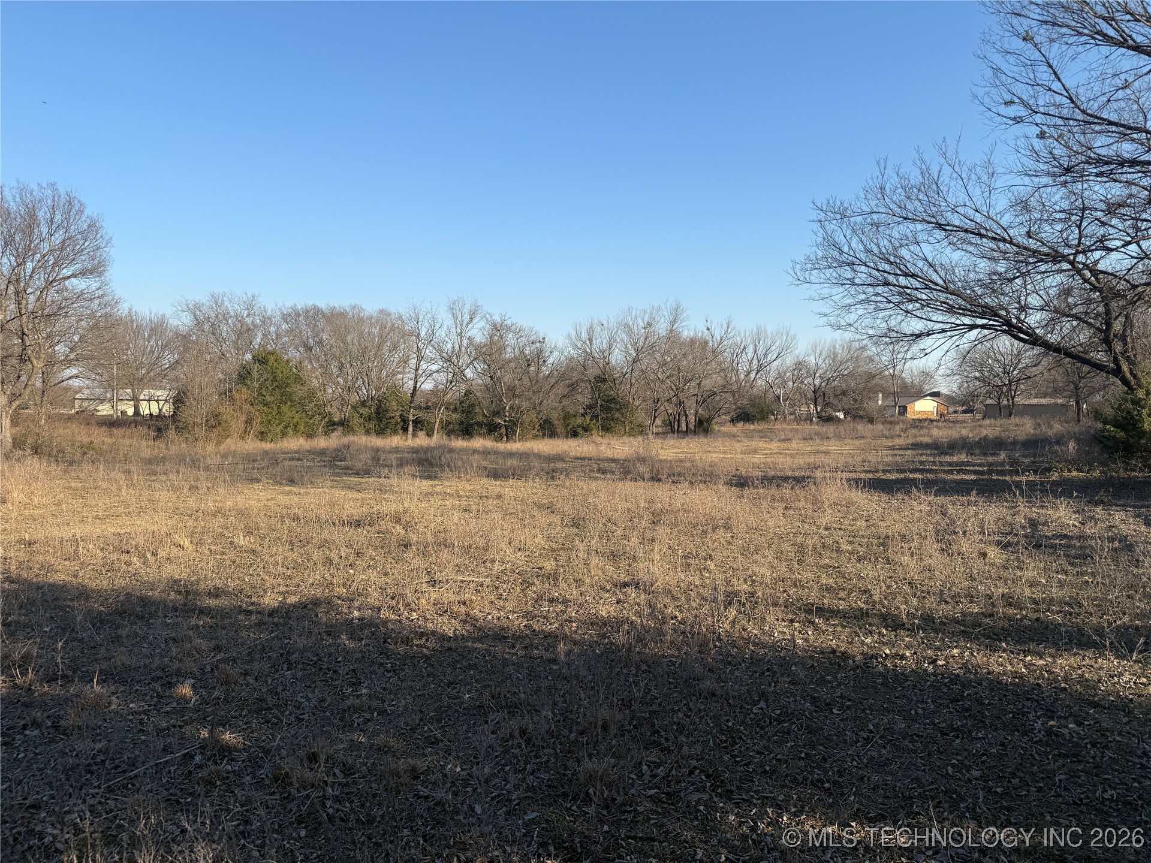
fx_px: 798
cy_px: 432
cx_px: 576
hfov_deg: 71.6
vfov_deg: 56.8
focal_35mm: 24
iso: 80
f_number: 1.78
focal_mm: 6.76
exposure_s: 1/2907
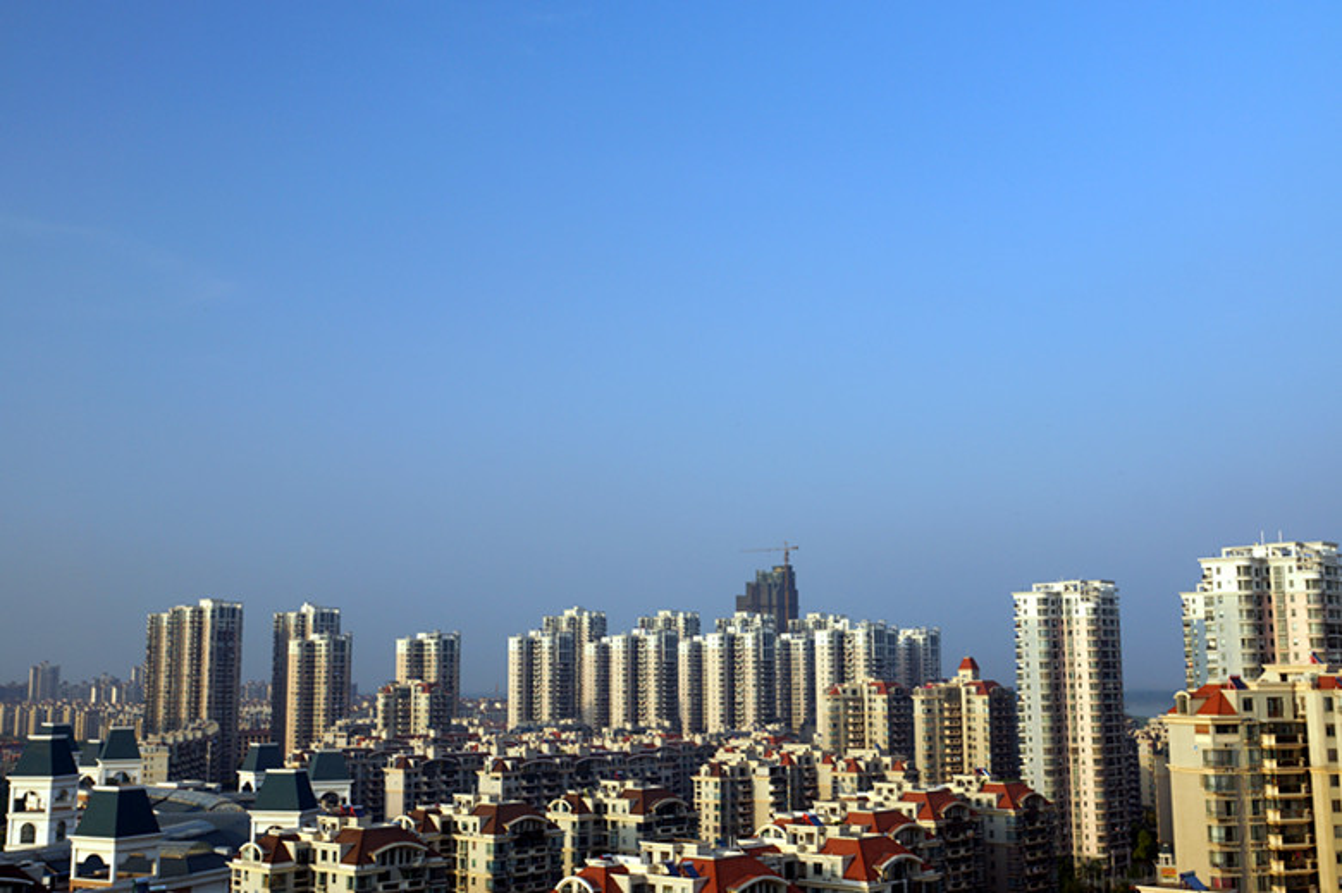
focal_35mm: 39
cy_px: 446
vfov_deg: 34.2
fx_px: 1453
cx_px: 671
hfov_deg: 49.6
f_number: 6.3
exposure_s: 1/160
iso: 100
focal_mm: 26
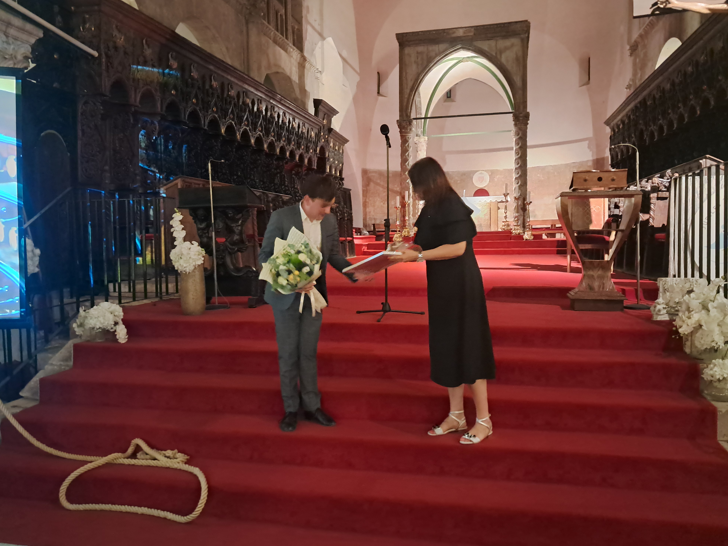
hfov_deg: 63.4
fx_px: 589
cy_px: 277
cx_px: 361
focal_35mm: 28
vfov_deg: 49.7
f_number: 1.8
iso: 2000
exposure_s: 1/10
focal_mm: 4
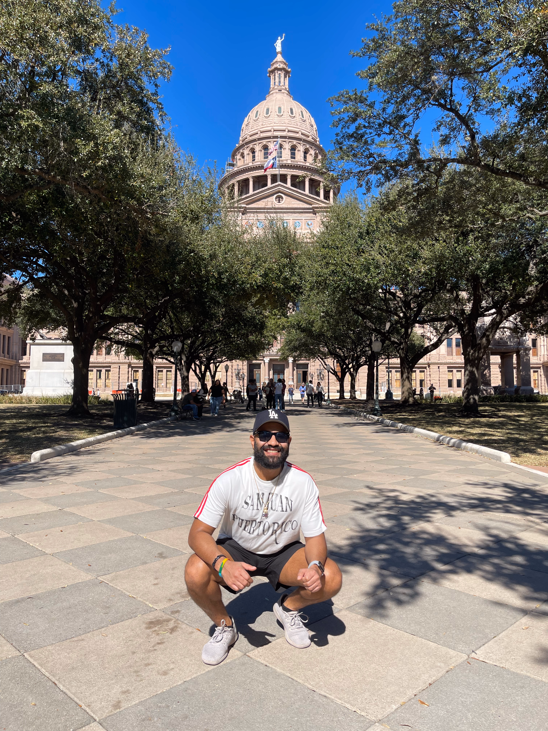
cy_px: 366
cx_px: 274
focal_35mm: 25
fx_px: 528
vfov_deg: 69.4
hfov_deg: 54.9
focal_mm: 5.1
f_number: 1.6
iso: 32
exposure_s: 1/3003
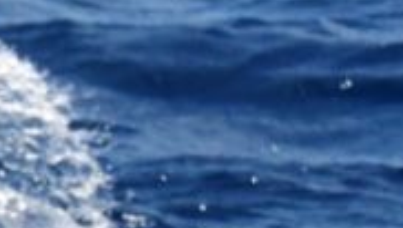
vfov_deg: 0.4
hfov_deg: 0.8
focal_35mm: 2756
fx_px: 29494
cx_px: -237
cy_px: 54
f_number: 6.3
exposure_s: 1/8000
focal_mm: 600
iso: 720
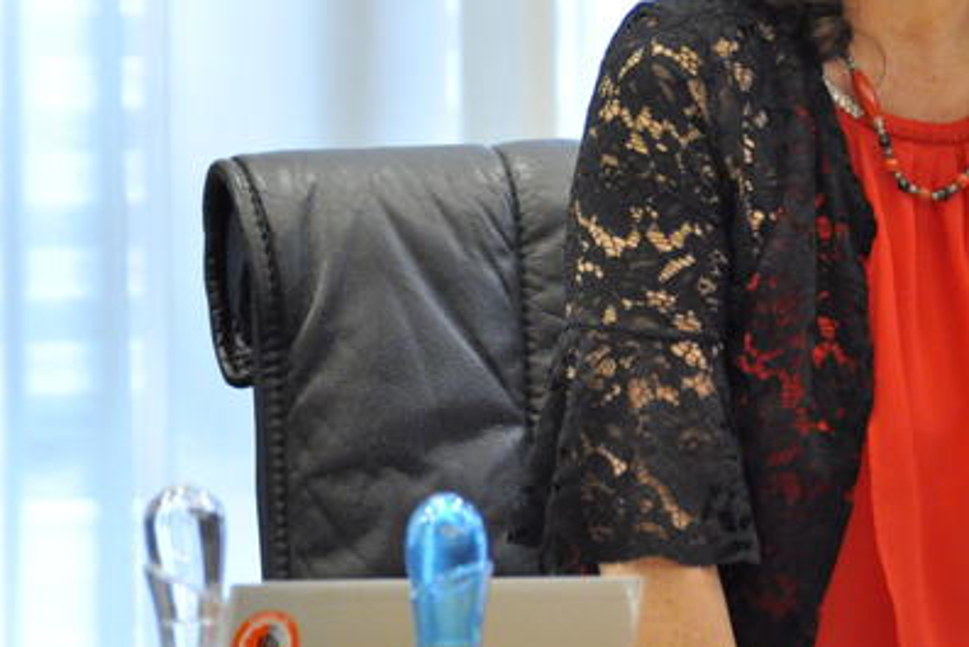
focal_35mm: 687
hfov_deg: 3.0
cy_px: 96
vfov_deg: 2.0
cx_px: 693
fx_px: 18497
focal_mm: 260
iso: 2500
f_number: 5.6
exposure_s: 1/50
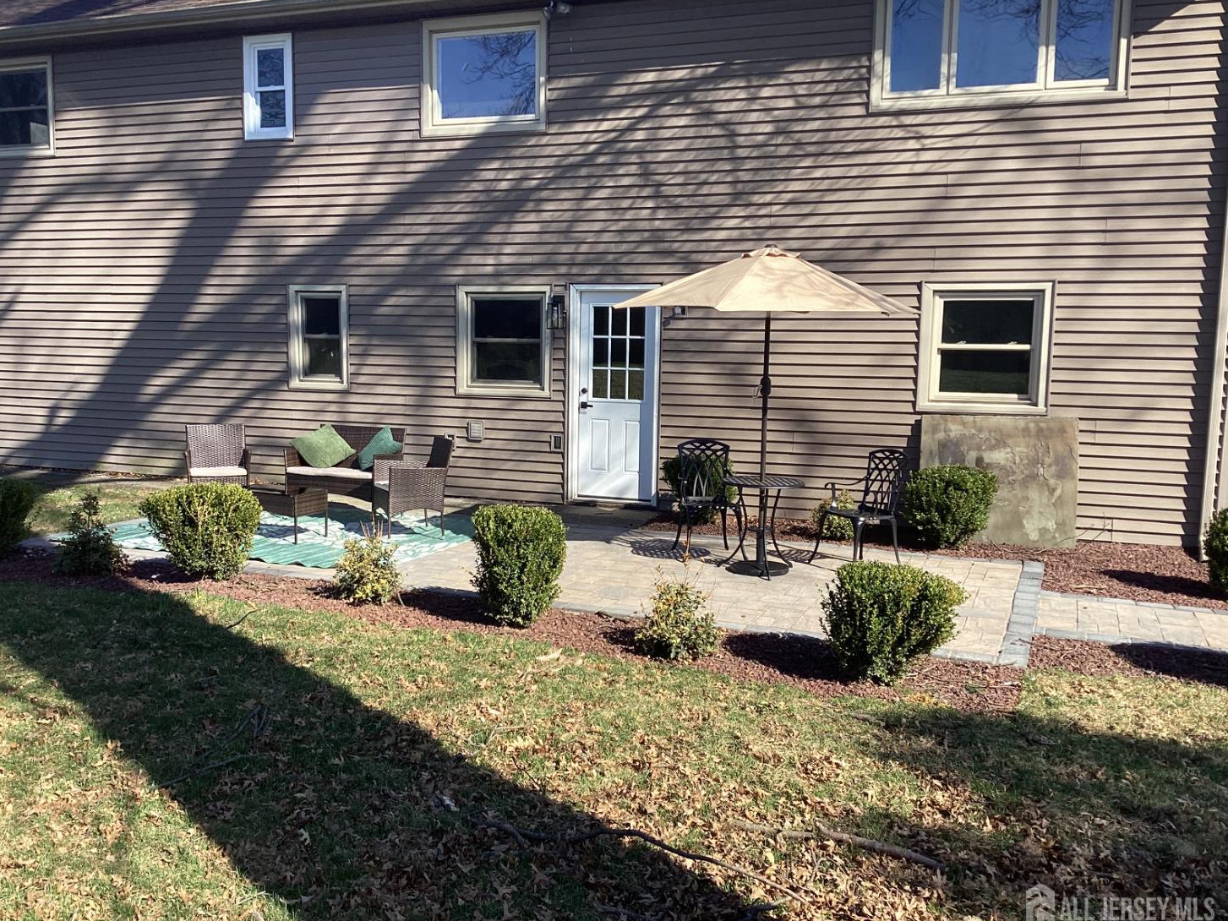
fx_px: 1135
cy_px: 470
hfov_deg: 56.8
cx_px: 601
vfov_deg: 44.2
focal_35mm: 32
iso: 25
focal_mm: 3.3
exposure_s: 1/646
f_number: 2.4
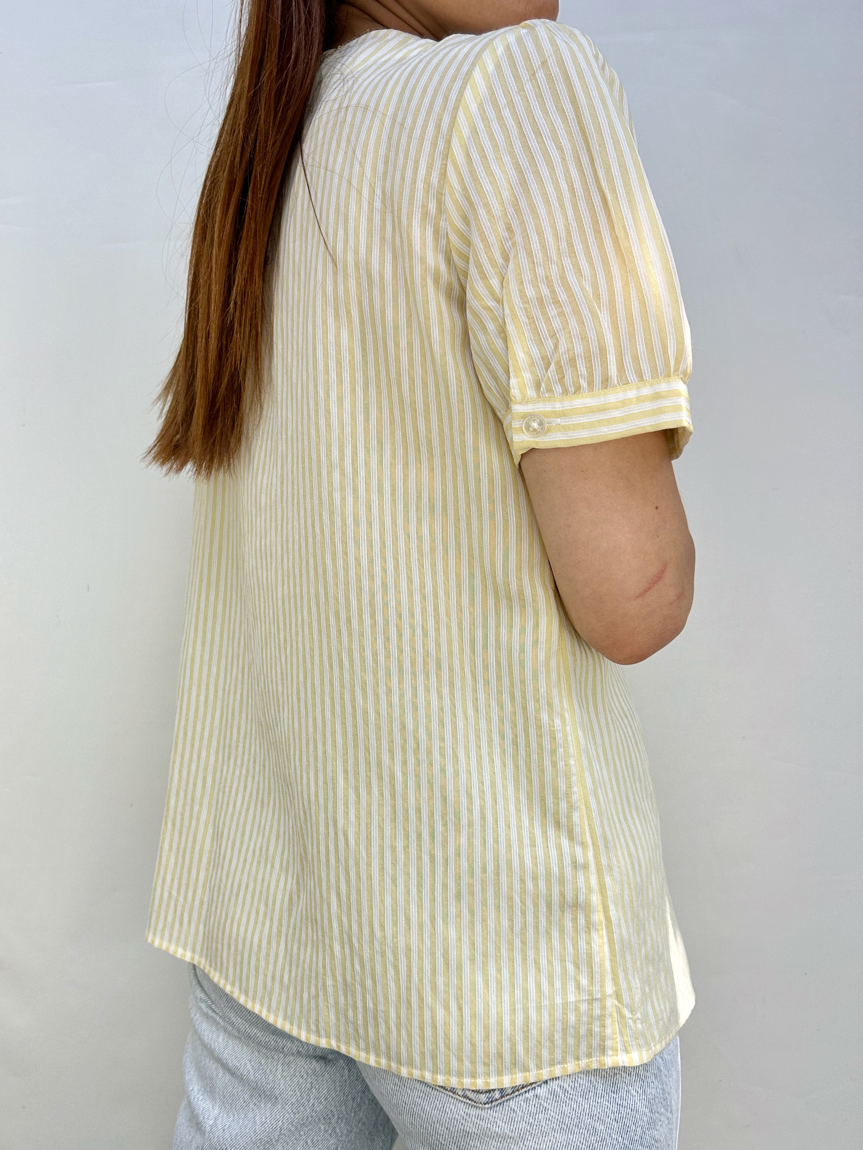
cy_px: 575
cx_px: 432
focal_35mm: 24
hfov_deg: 56.8
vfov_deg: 71.6
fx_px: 798
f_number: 1.78
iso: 80
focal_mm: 6.86
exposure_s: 1/699
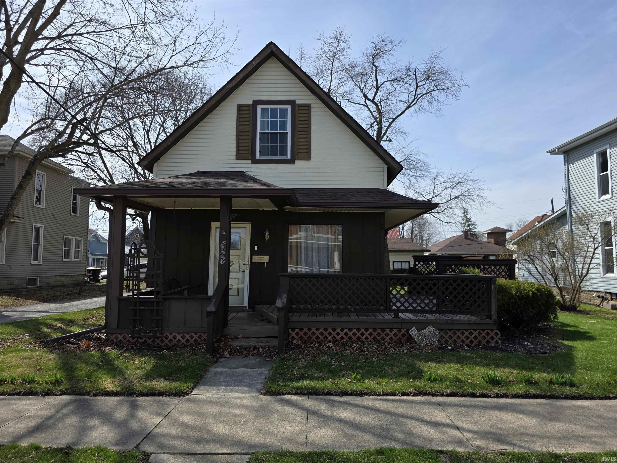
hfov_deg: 73.9
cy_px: 232
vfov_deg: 58.9
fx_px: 410
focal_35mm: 23
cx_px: 308
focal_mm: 6.3
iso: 80
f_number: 1.7
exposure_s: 1/5447
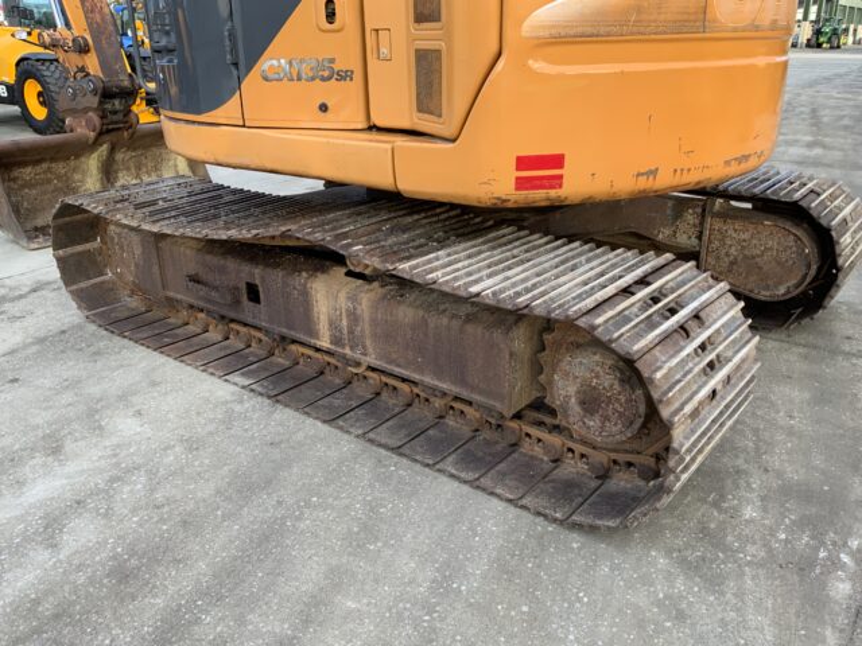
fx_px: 722
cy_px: 323
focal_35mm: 29
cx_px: 431
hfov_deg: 61.7
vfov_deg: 48.2
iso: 20
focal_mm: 3
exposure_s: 1/122
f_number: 1.8
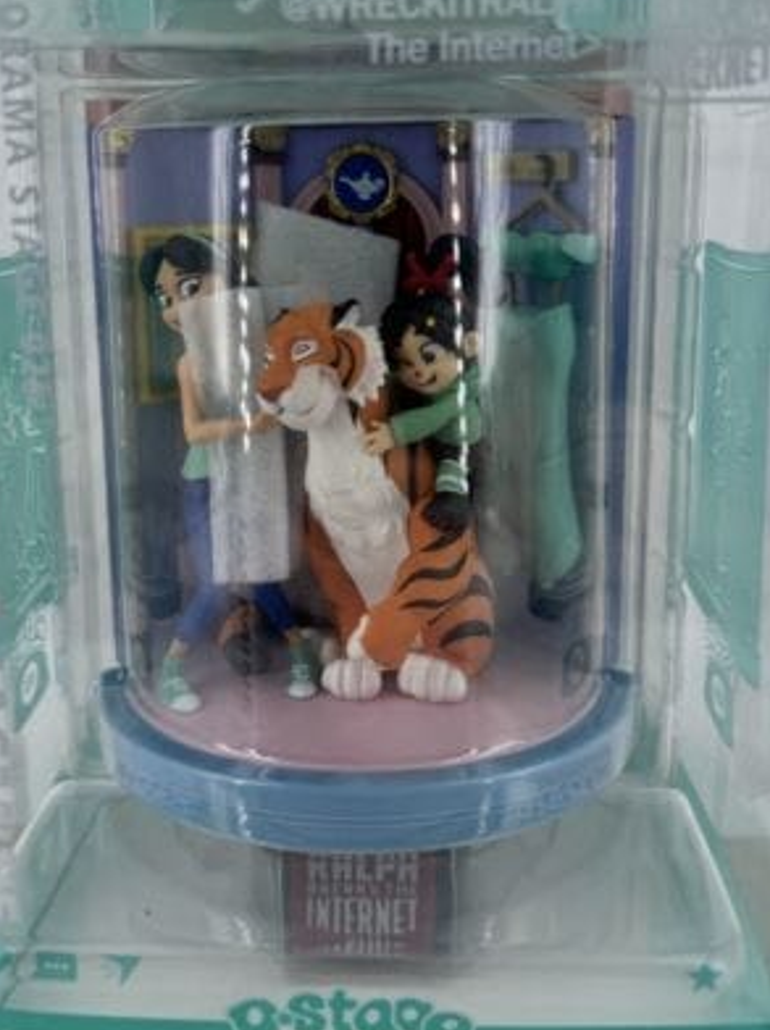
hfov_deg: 35.0
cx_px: 336
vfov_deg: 45.7
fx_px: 1219
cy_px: 445
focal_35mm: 41
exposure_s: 1/952
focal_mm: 6.76
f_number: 1.78
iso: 80
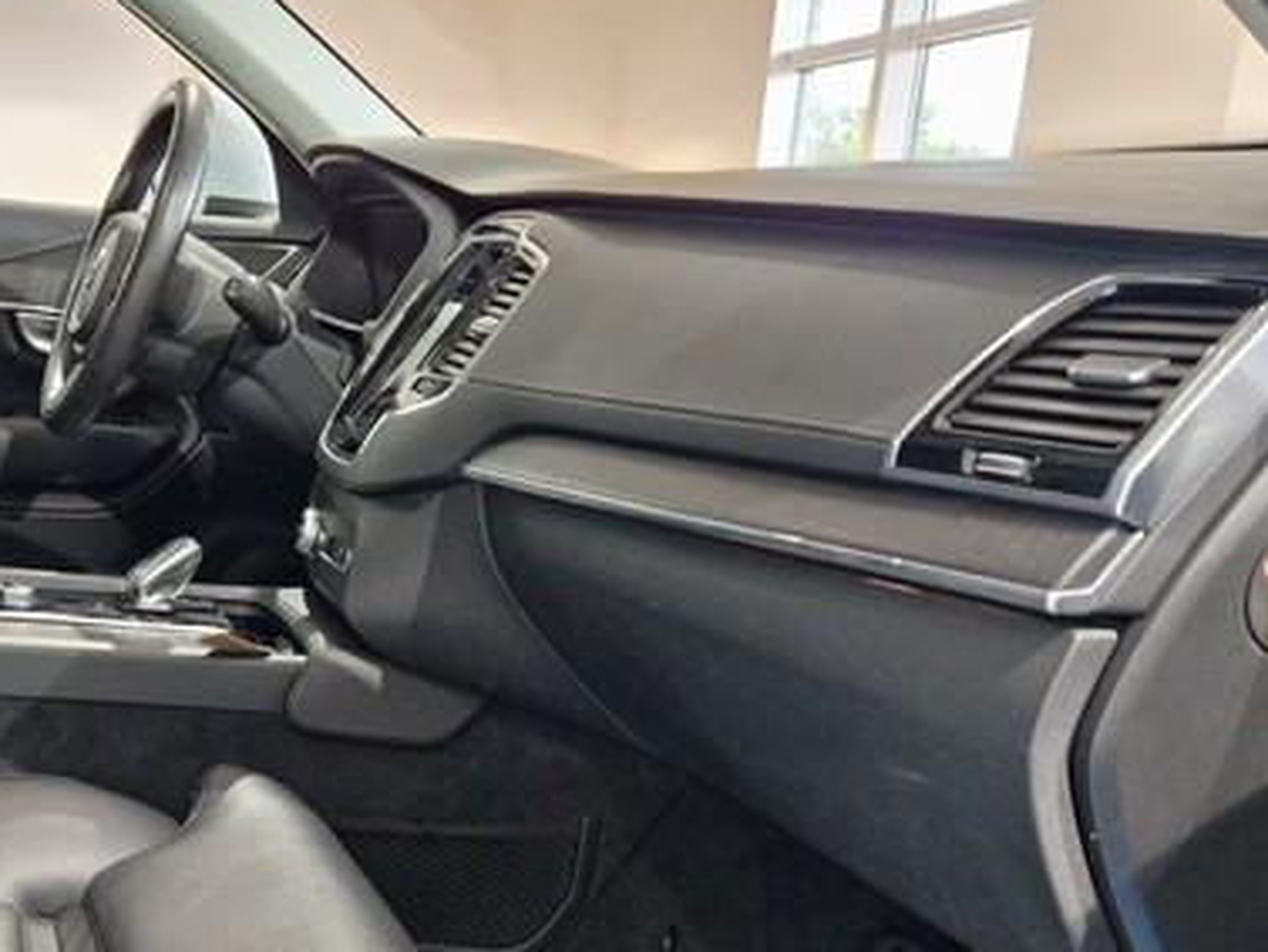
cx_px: 363
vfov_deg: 35.6
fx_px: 1429
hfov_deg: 46.6
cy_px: 764
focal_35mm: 39
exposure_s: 1/100
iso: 1000
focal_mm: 5.4
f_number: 1.8
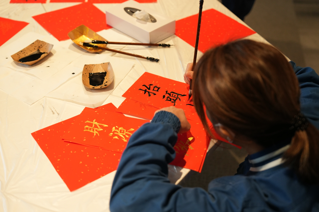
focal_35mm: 50
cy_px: 106
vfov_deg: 27.0
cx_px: 160
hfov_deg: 39.6
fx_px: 443
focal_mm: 50
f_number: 2.8
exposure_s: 1/200
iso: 1600
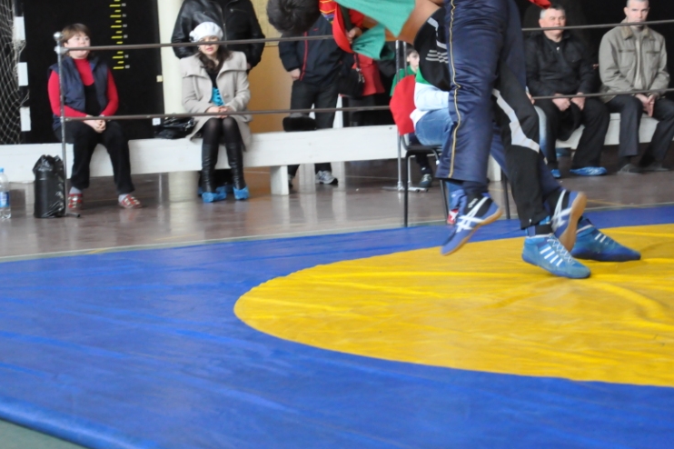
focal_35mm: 120
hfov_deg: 17.1
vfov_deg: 11.4
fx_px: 2246
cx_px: 358
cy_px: 160
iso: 3200
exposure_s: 1/250
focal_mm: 58
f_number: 5
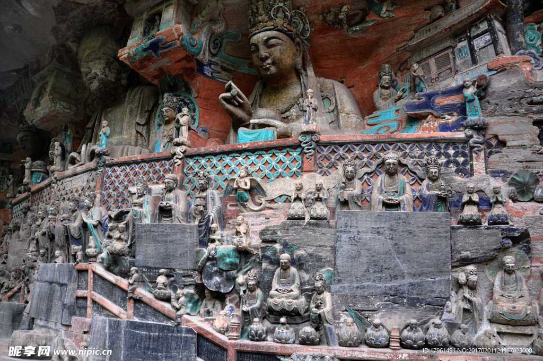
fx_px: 407
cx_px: 272
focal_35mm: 27
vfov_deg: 47.8
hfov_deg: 67.4
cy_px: 180
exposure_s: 1/30
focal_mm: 18
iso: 400
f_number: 5.6
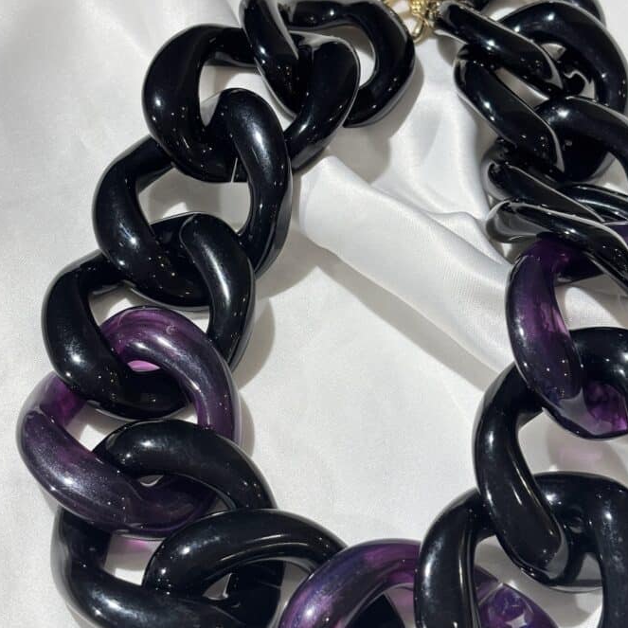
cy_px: 317
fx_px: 1457
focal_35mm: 71
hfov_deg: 24.3
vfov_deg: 24.3
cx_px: 352
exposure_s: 1/100
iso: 25
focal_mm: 5.96
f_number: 1.6
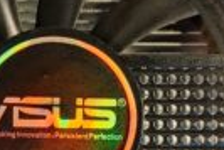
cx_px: -17
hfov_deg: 16.3
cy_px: 140
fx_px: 760
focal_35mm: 122
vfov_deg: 11.2
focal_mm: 4.81
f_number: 1.8
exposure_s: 1/50
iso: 100
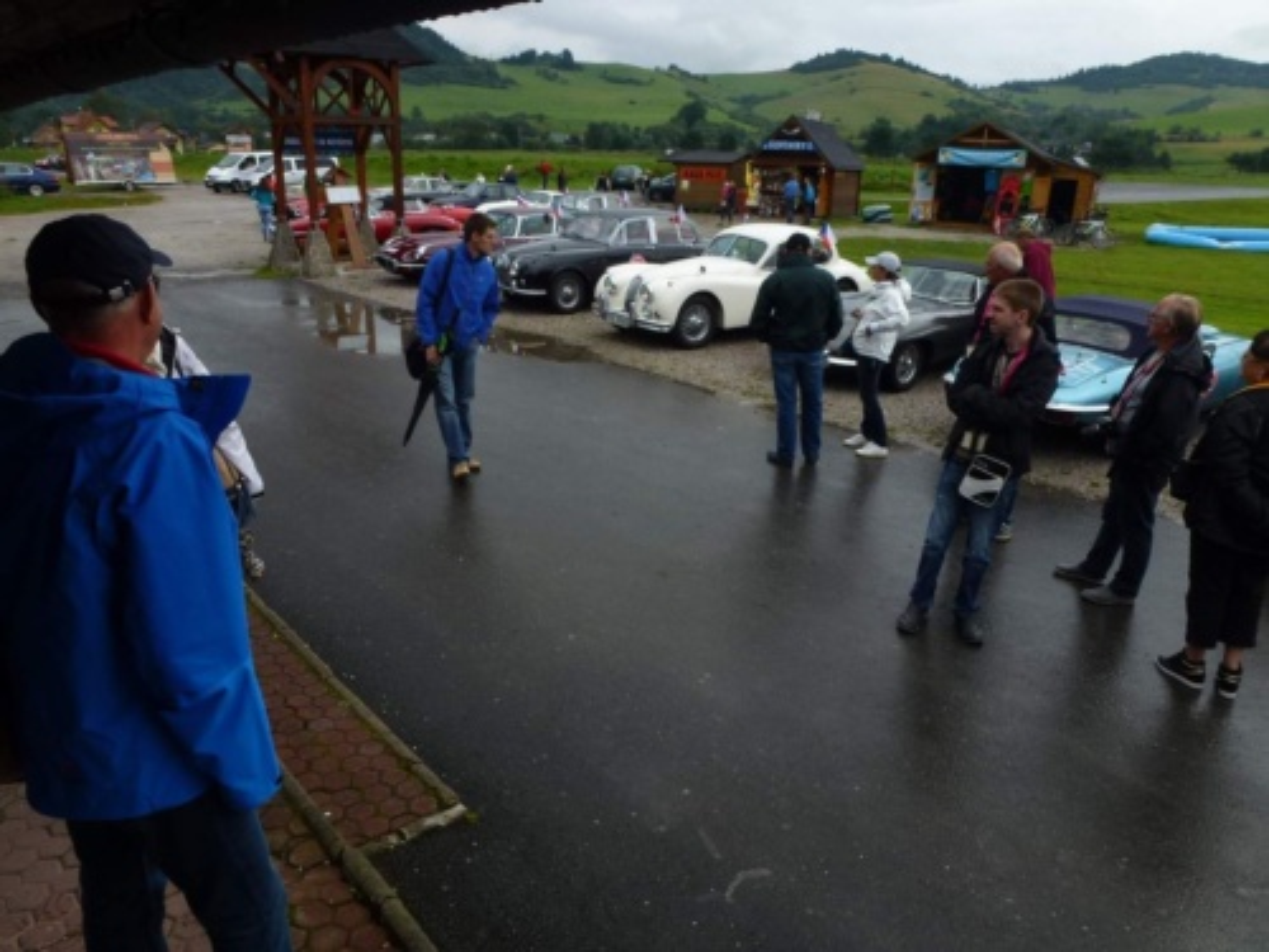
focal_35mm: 24
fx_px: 880
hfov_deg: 71.6
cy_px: 476
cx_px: 634
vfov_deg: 56.8
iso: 100
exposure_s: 1/200
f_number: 4
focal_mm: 4.3
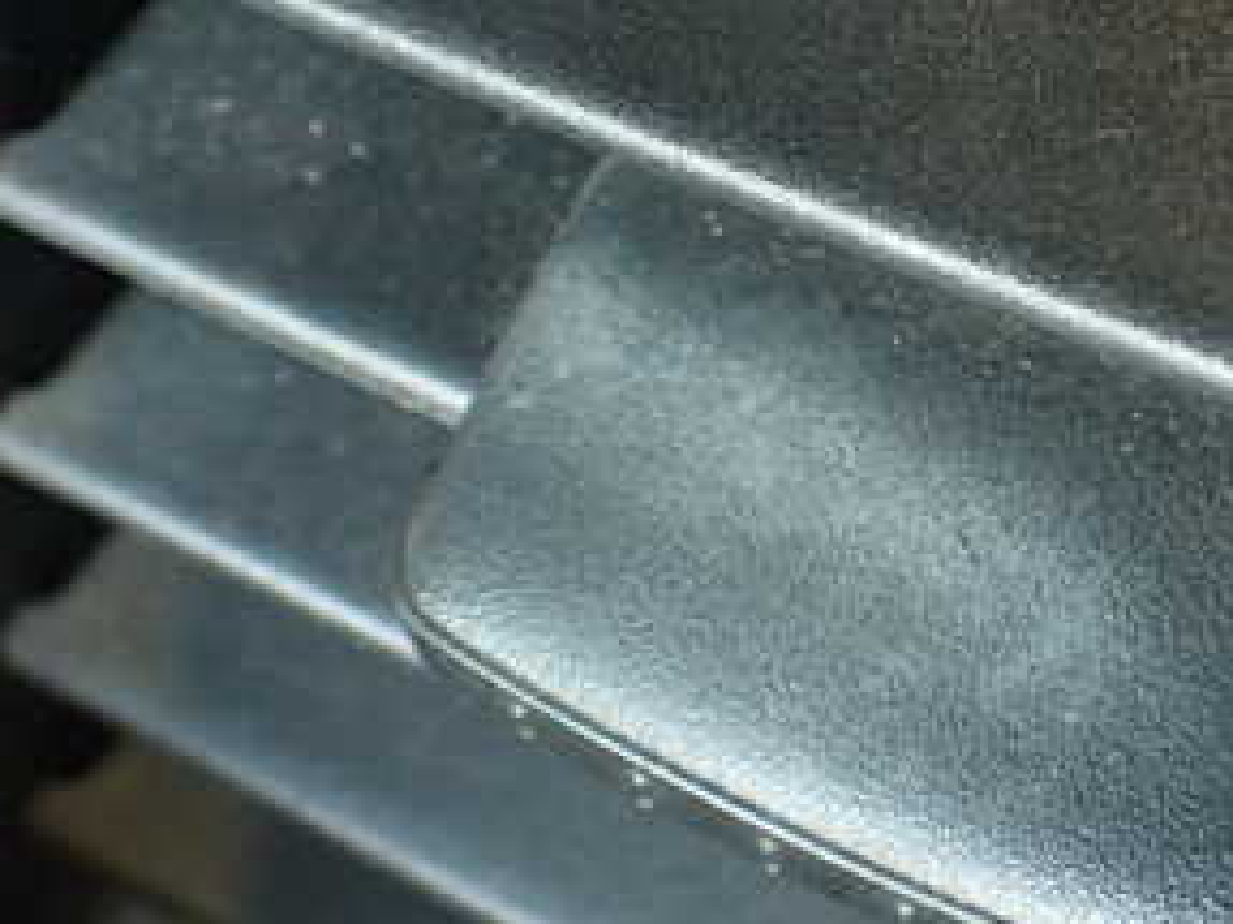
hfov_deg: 28.5
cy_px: 417
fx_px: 2386
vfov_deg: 21.9
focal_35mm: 67
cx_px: 945
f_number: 2.4
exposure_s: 1/30
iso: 320
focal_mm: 5.79
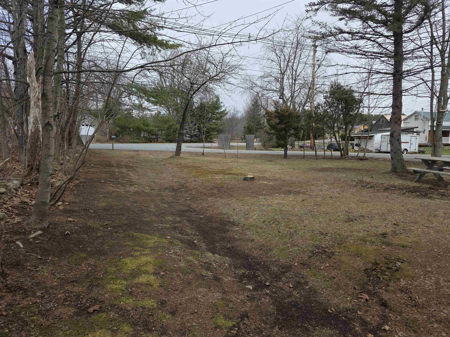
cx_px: 225
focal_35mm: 23
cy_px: 168
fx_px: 299
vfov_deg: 58.9
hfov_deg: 73.9
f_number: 1.7
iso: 80
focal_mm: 6.3
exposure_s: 1/3436
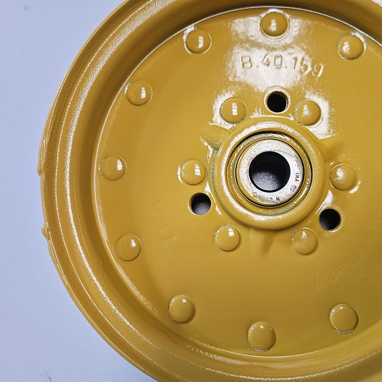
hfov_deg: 56.5
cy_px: 194
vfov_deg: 57.3
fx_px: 350
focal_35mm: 28
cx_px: 241
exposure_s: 1/100
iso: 400
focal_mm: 5.4
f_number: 1.8
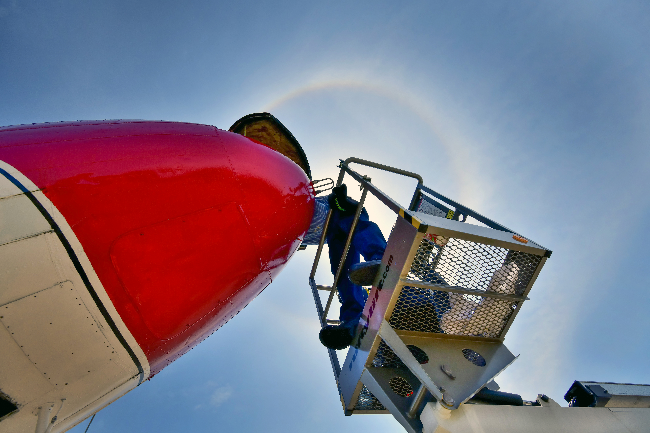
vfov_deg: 73.7
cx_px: 325
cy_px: 216
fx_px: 289
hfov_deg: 96.7
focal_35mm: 16
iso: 400
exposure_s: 1/5000
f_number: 5.6
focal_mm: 16
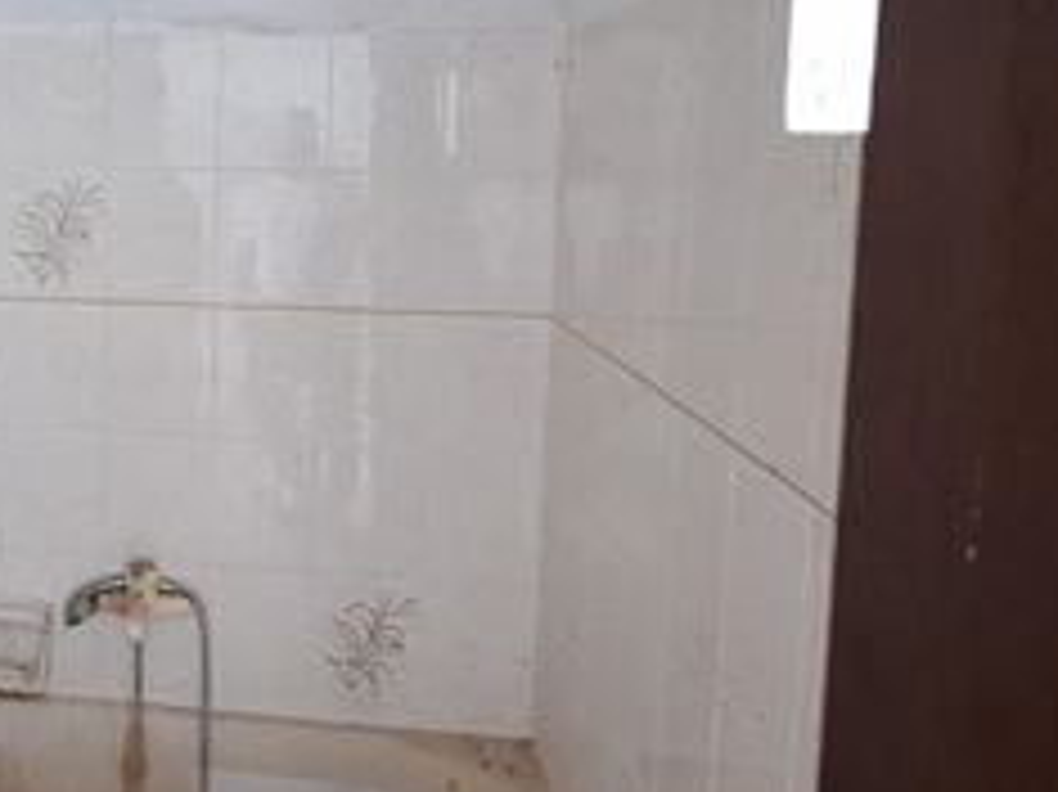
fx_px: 1191
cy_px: 238
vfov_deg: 36.3
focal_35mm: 39
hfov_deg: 42.6
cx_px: 47
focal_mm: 1.74
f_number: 2.2
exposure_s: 1/8
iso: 400
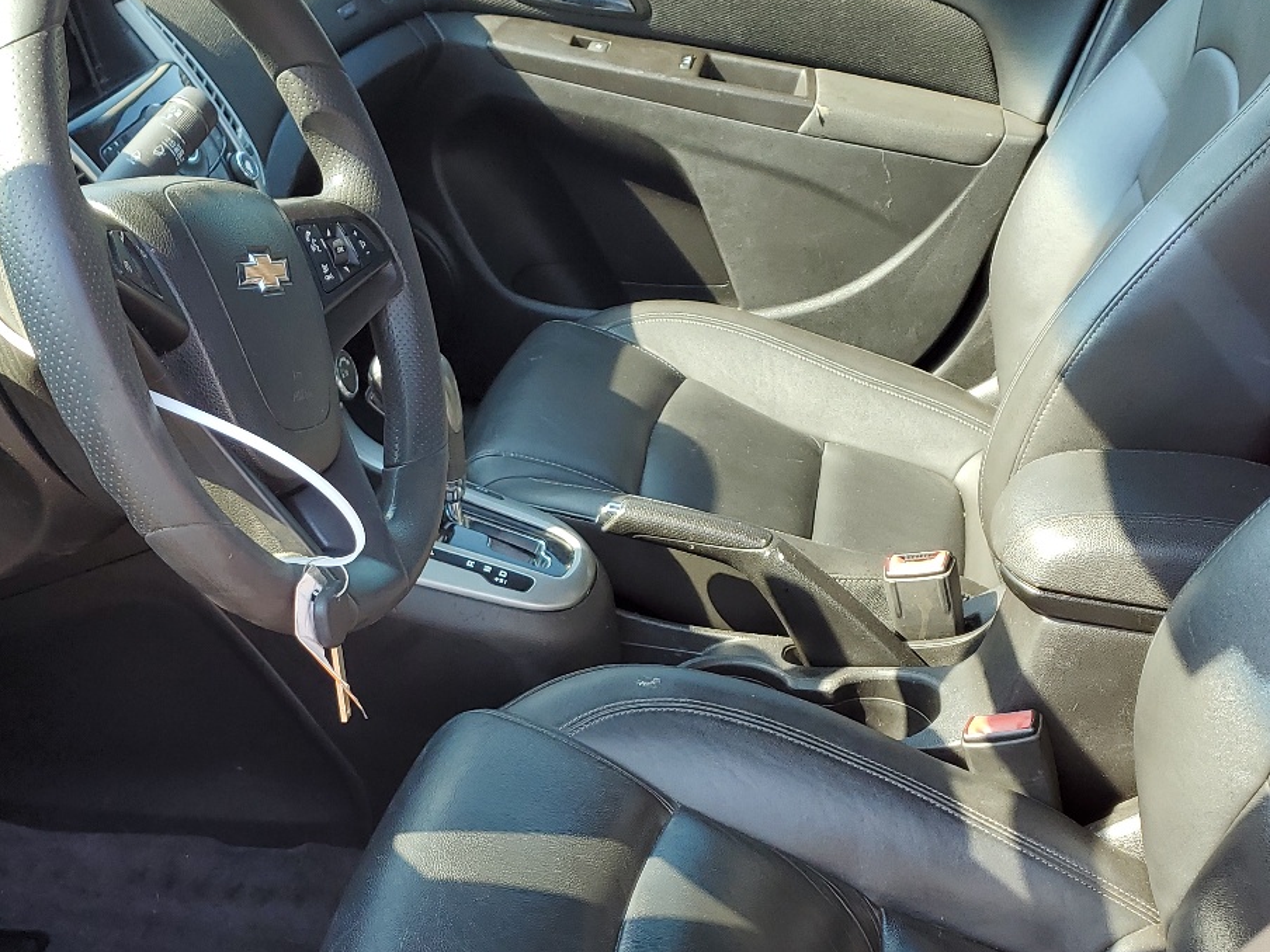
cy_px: 675
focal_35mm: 46
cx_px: 438
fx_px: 1688
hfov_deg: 40.8
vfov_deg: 31.1
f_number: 1.5
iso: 50
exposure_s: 1/244
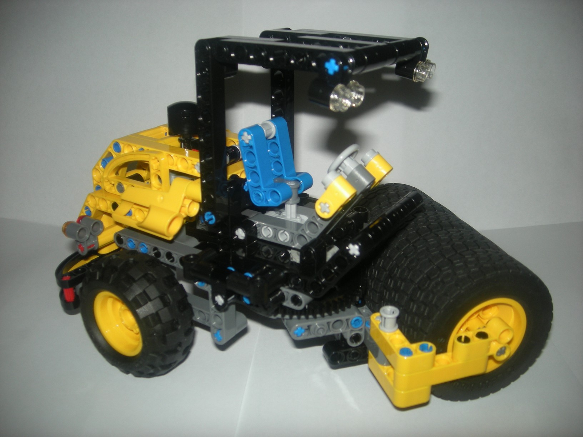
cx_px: 292
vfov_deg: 40.7
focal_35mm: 35
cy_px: 218
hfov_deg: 52.6
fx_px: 589
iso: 64
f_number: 5.7
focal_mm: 5.7
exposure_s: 1/60
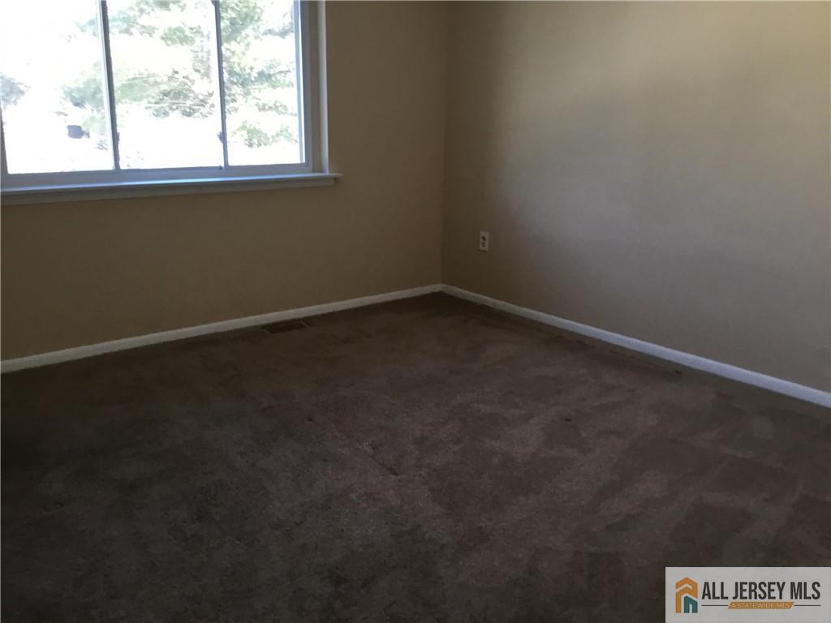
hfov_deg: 58.4
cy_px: 312
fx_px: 744
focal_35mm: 31
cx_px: 416
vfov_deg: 45.4
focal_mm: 3.3
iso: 25
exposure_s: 1/30
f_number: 2.4
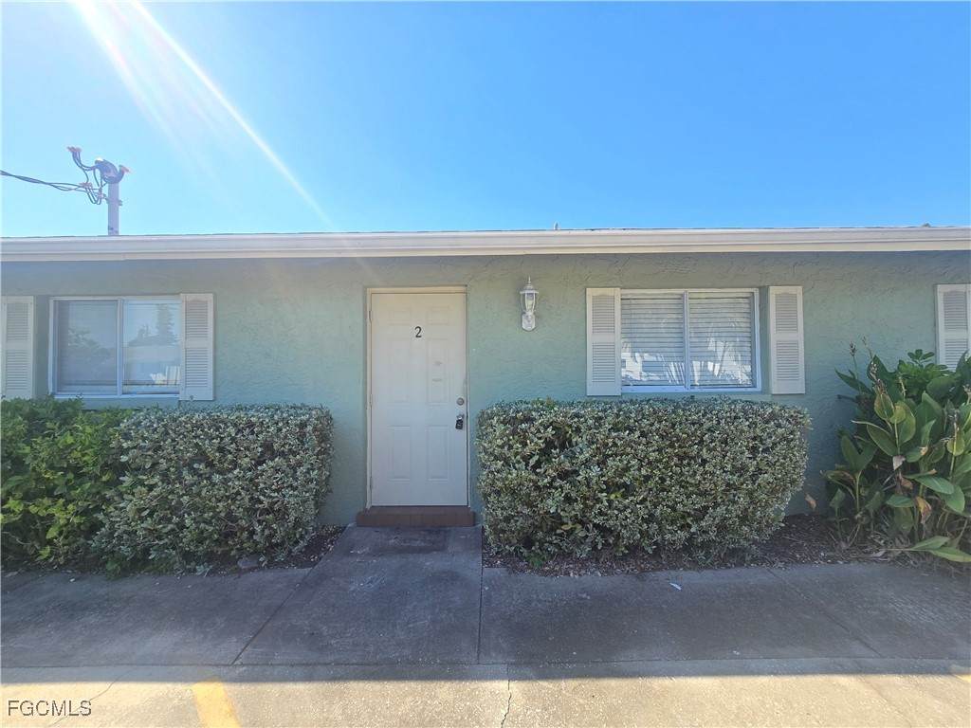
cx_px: 486
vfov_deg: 89.9
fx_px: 365
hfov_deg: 106.2
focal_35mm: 13
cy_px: 364
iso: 50
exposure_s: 1/720
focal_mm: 2.2
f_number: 2.2
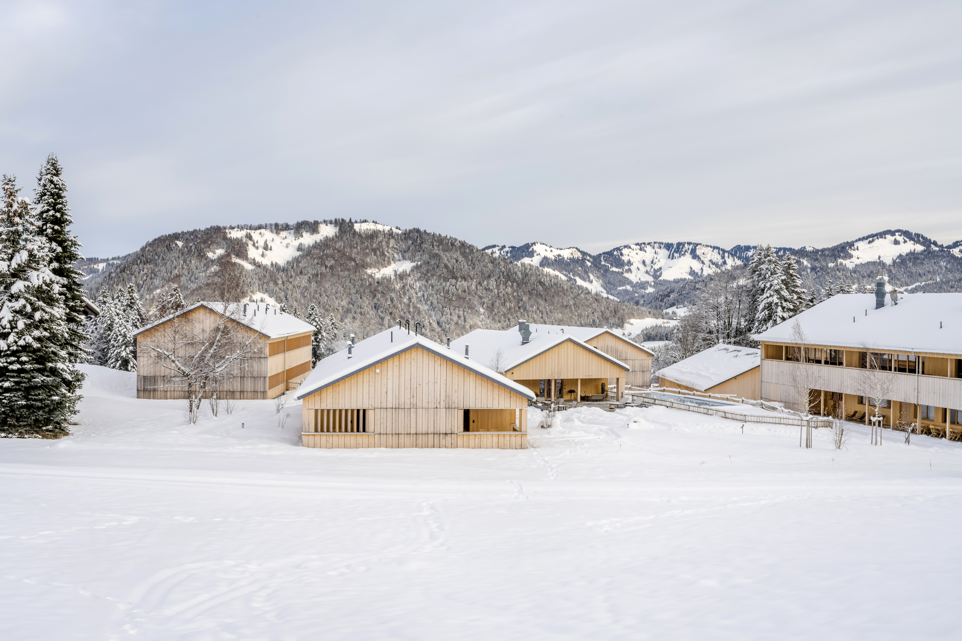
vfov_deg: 36.9
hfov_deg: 53.1
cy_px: 320
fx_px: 962
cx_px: 481
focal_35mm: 36
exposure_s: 1/125
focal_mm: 36
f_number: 13
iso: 640
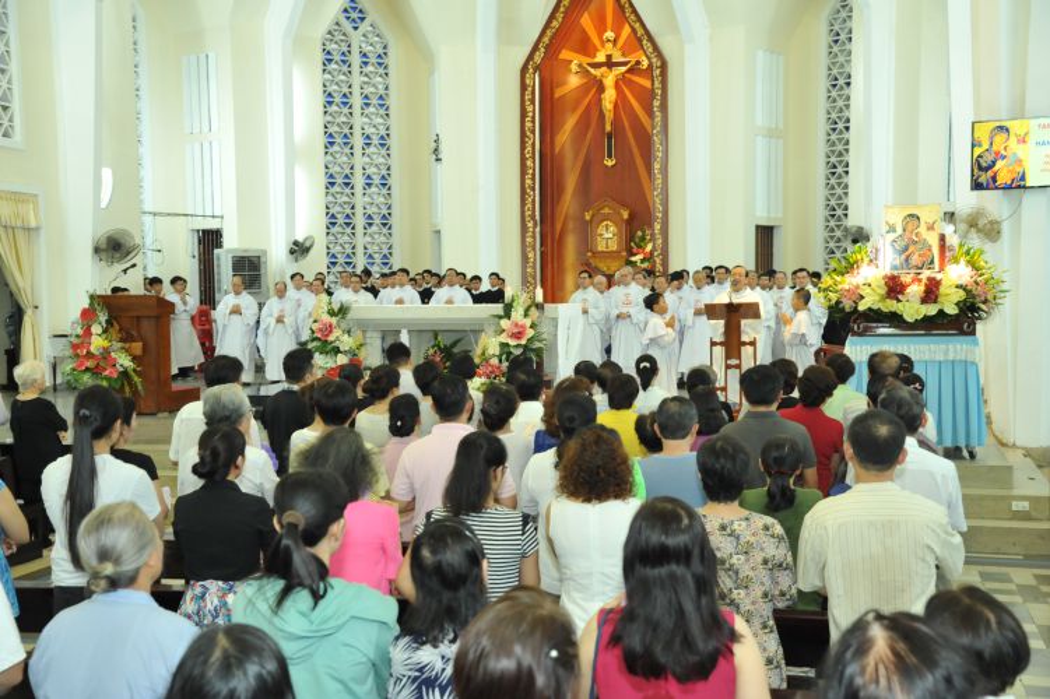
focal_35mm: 50
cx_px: 525
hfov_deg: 39.6
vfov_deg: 27.0
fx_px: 1458
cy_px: 350
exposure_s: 1/80
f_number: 5.6
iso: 2500
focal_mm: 50
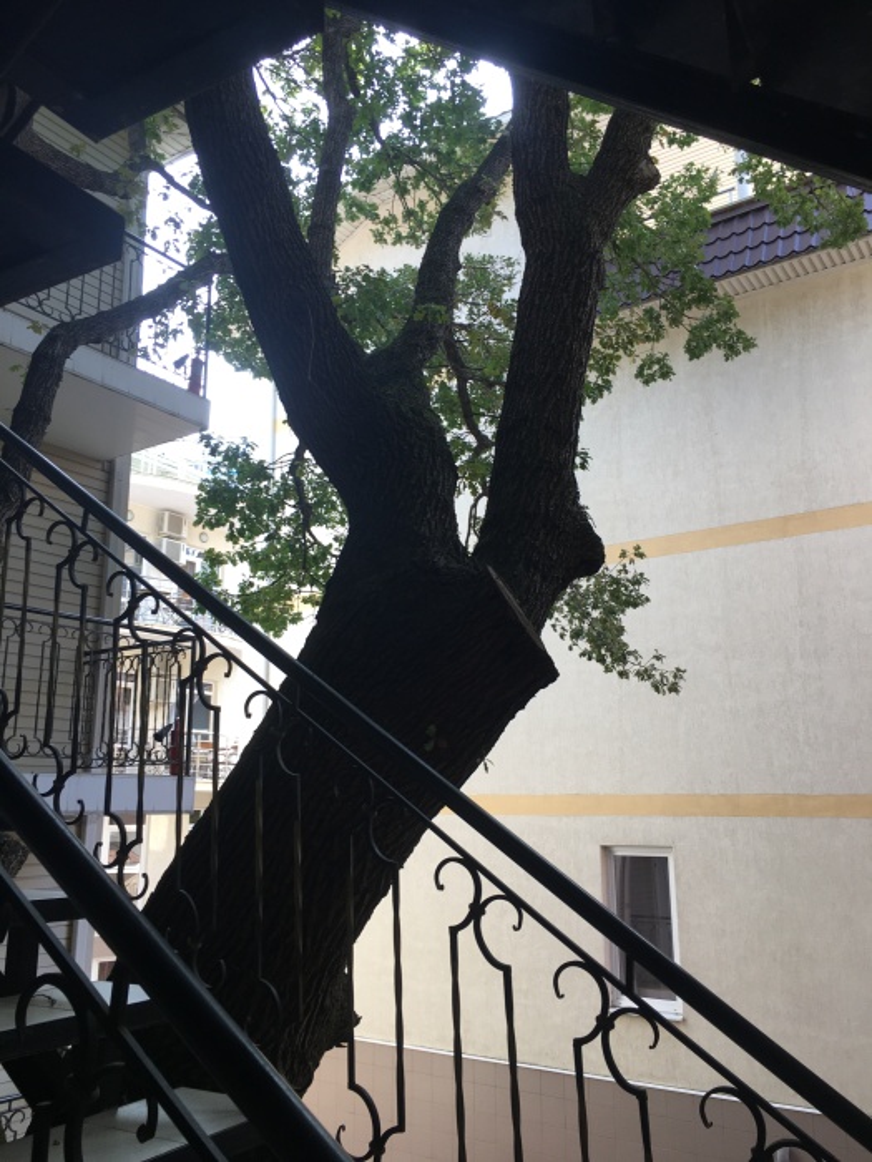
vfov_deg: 61.7
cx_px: 436
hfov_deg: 48.2
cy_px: 581
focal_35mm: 29
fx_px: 974
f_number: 2.2
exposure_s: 1/120
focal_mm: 4.15
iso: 25
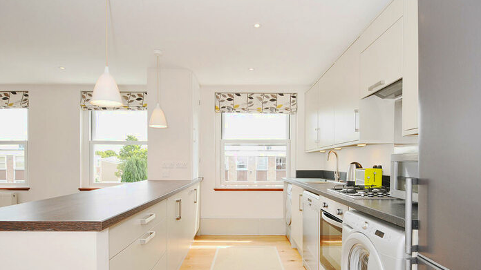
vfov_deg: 54.4
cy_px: 156
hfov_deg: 85.2
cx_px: 241
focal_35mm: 21
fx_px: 262
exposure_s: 1/80
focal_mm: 13
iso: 320
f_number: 7.1
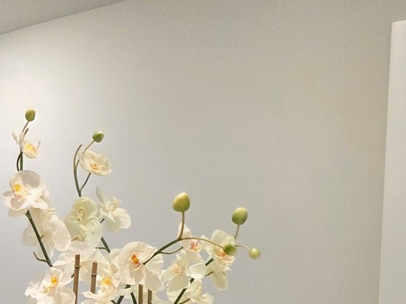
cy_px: 421
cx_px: 56
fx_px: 798
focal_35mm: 68
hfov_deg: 27.7
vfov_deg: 19.5
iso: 160
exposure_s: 1/120
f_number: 1.7
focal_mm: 6.3
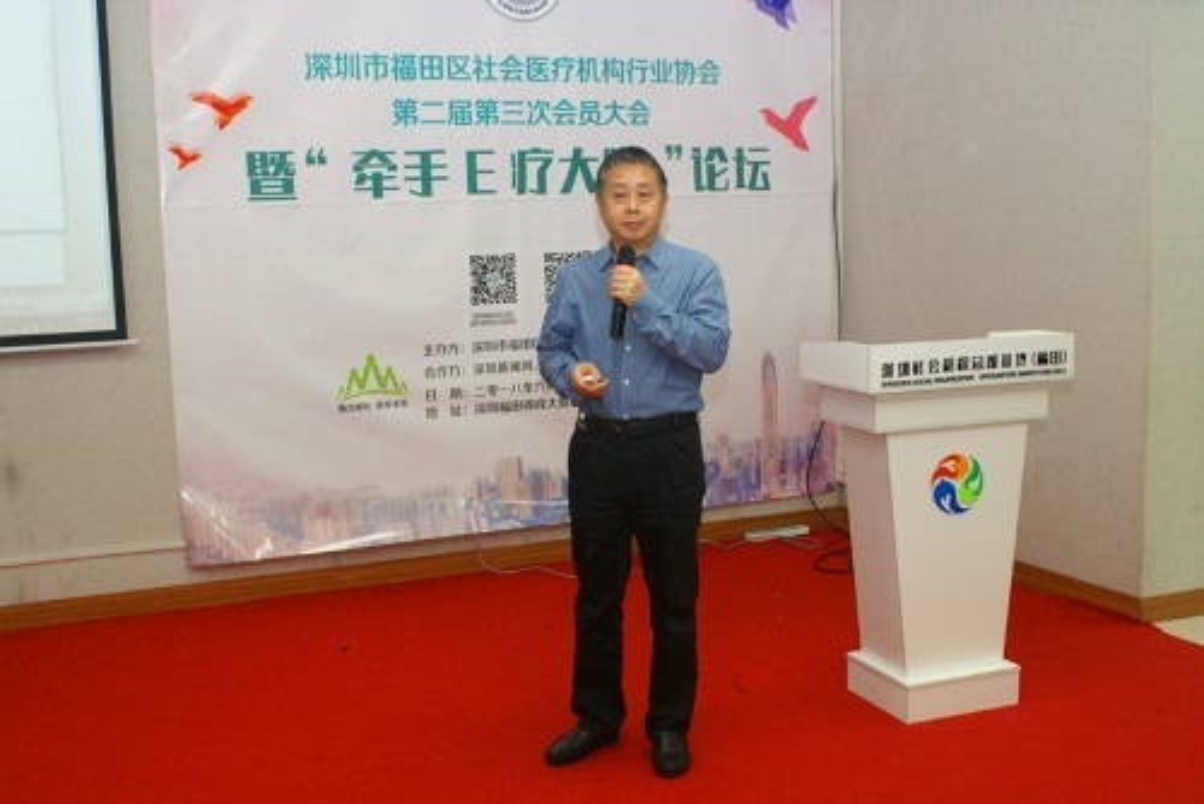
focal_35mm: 42
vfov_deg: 31.9
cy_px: 402
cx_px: 602
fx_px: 1405
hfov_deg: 46.4
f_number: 5.6
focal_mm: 28
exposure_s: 1/60
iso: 800
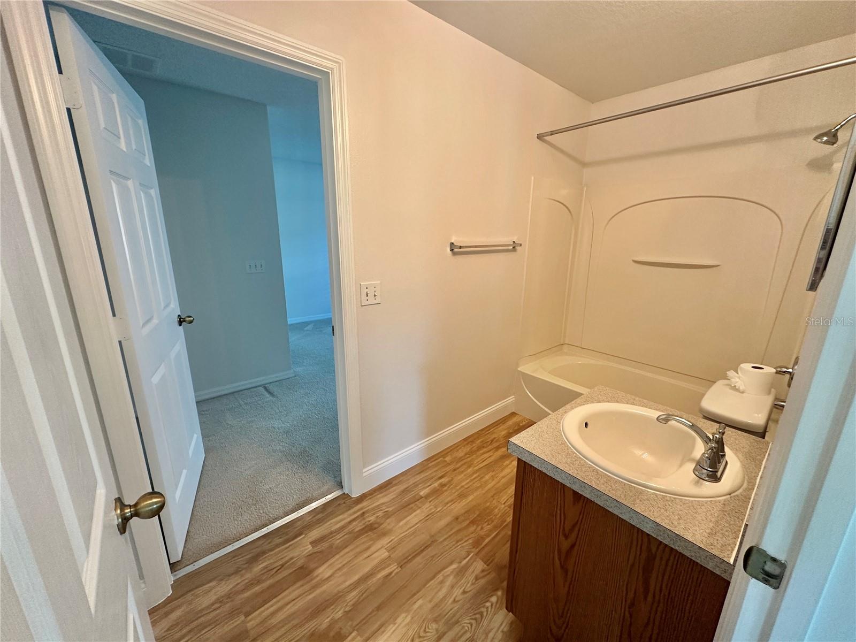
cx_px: 428
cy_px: 321
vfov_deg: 85.7
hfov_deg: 102.1
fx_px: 346
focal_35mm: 14
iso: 200
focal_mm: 2.22
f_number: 2.2
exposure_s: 1/60
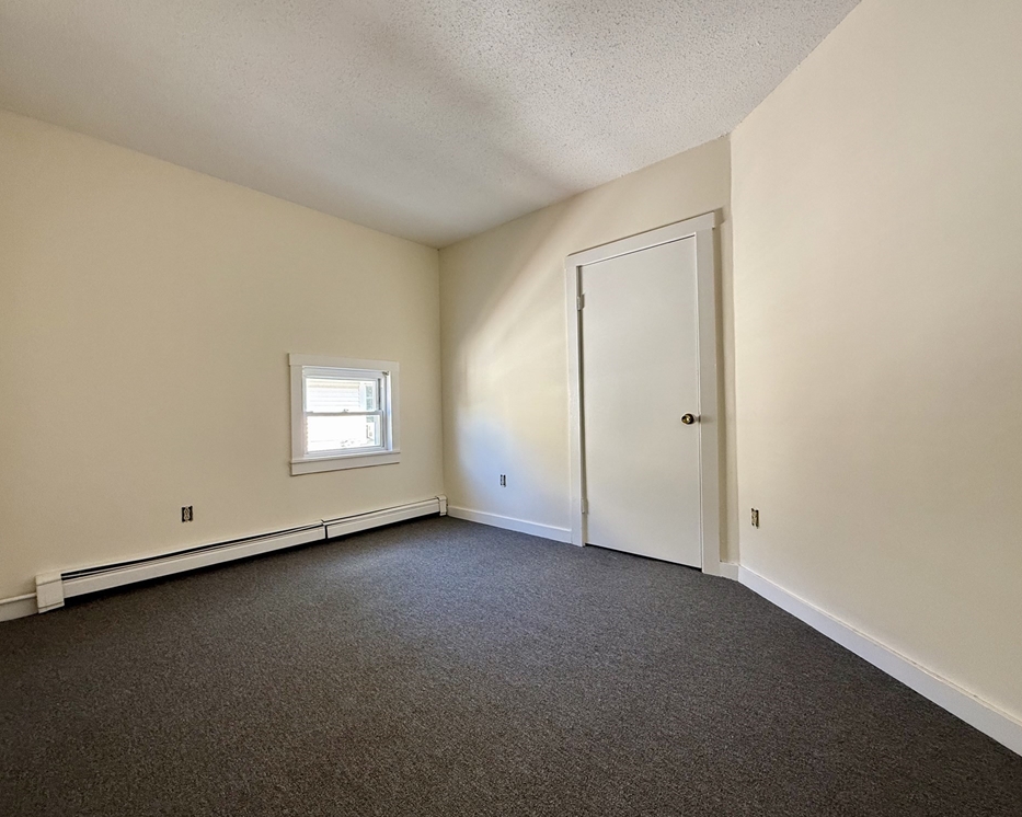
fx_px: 454
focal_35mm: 15
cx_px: 486
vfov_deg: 84.0
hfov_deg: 96.7
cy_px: 410
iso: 250
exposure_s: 1/99
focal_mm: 2.22
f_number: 2.2
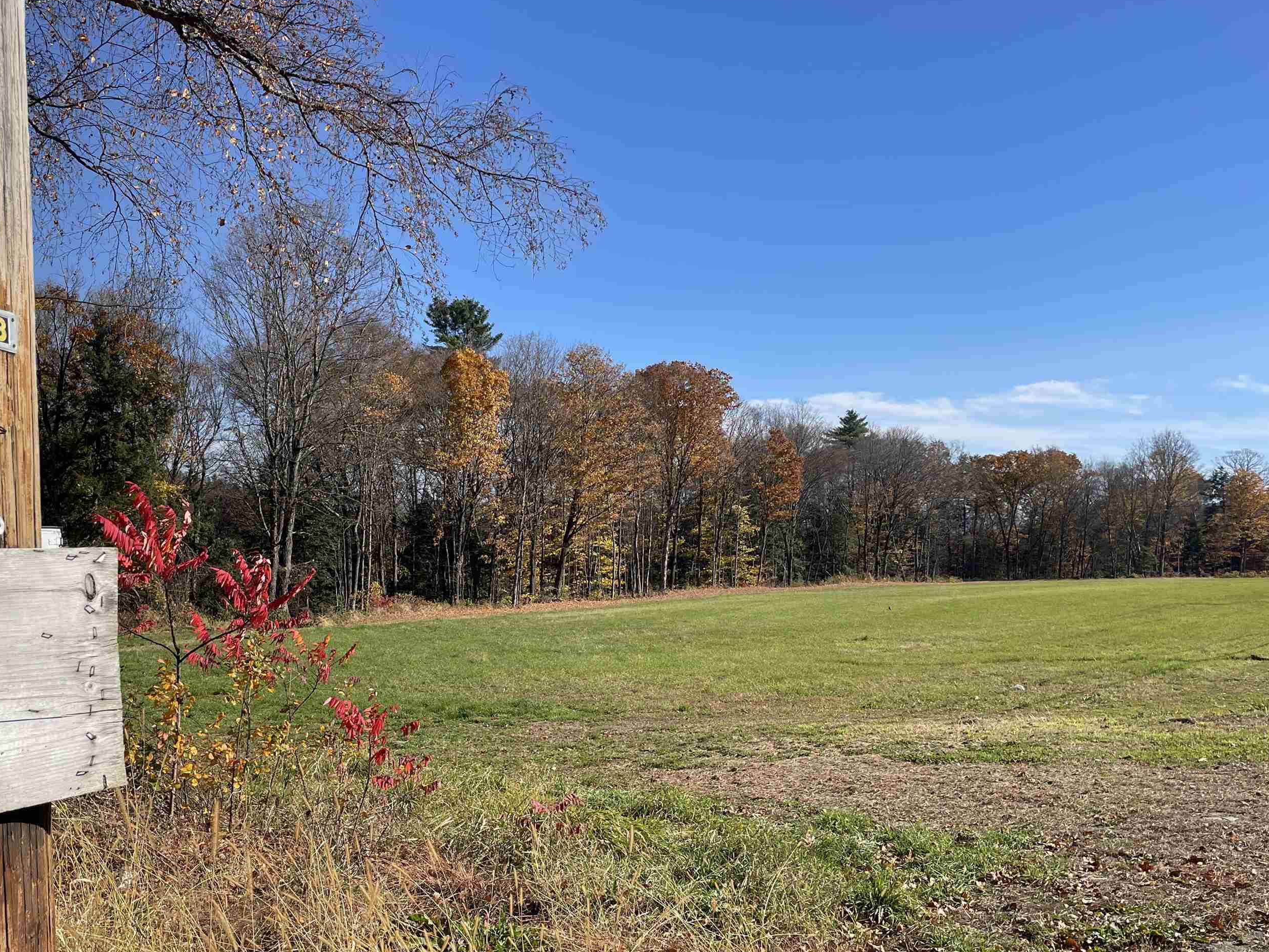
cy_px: 554
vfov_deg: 44.0
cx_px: 515
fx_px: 1173
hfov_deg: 56.4
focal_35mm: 32
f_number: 1.6
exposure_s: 1/3125
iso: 32
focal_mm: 4.2
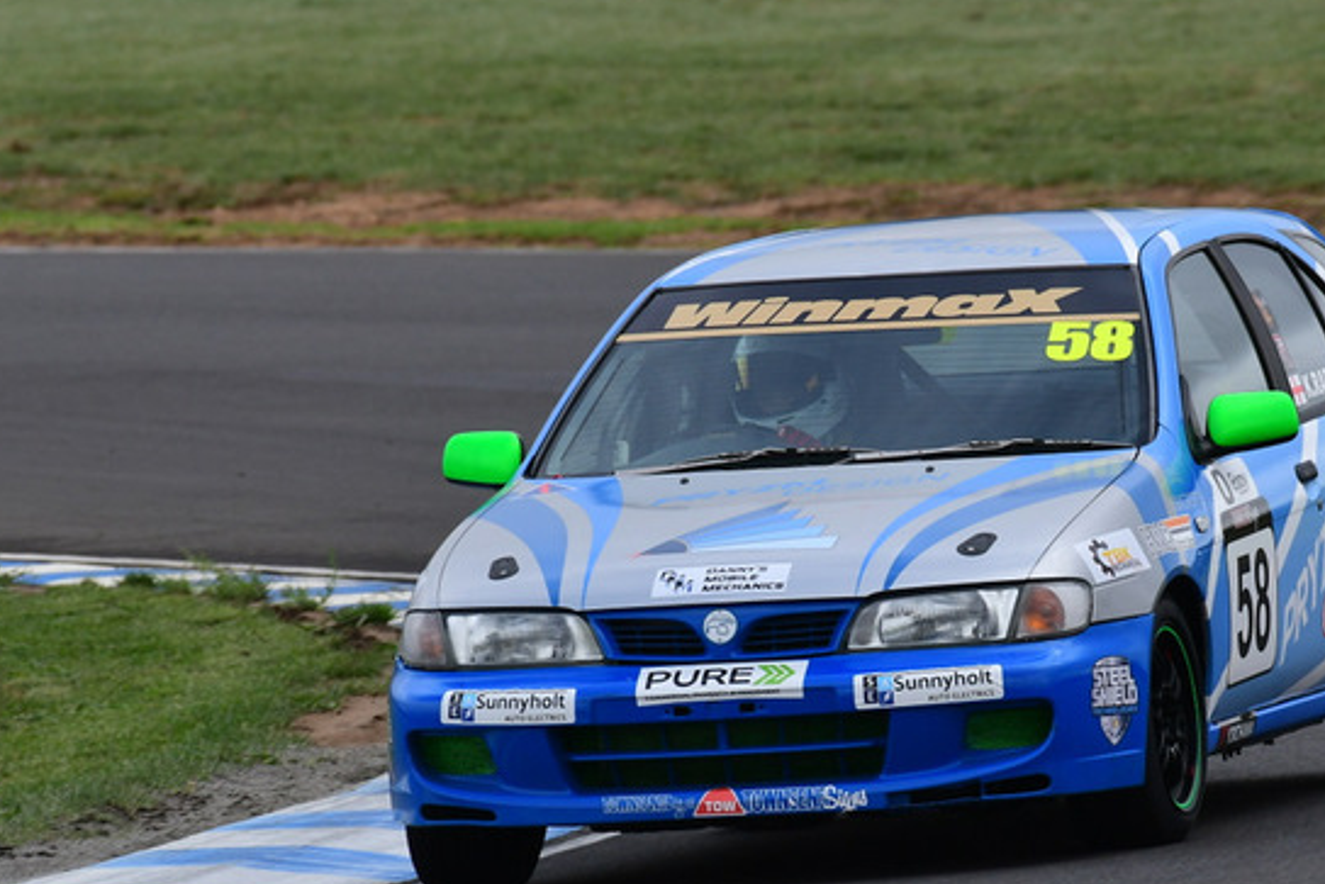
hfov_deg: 1.9
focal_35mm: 1103
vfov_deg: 1.2
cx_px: 840
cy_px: 399
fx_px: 40605
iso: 500
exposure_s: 1/640
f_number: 10
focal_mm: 500
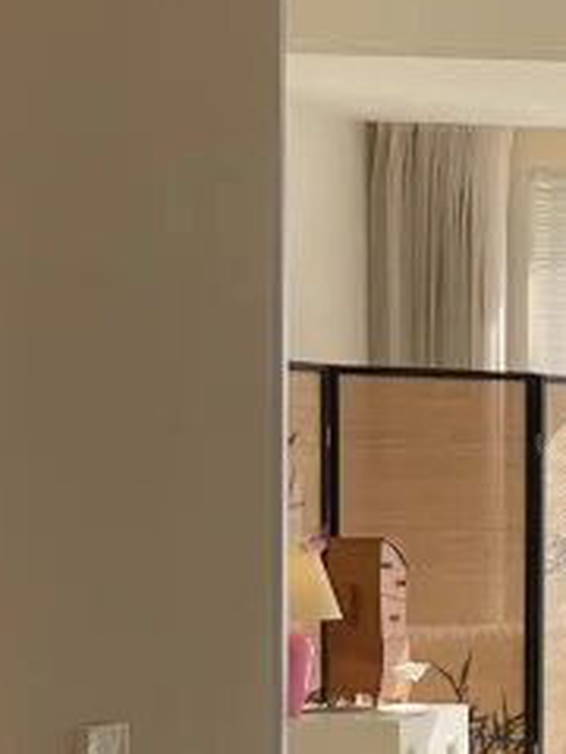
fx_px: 3401
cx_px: 1601
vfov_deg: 12.6
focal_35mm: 156
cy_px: 685
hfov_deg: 8.3
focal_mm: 4.2
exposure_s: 1/427
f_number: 1.6
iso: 32
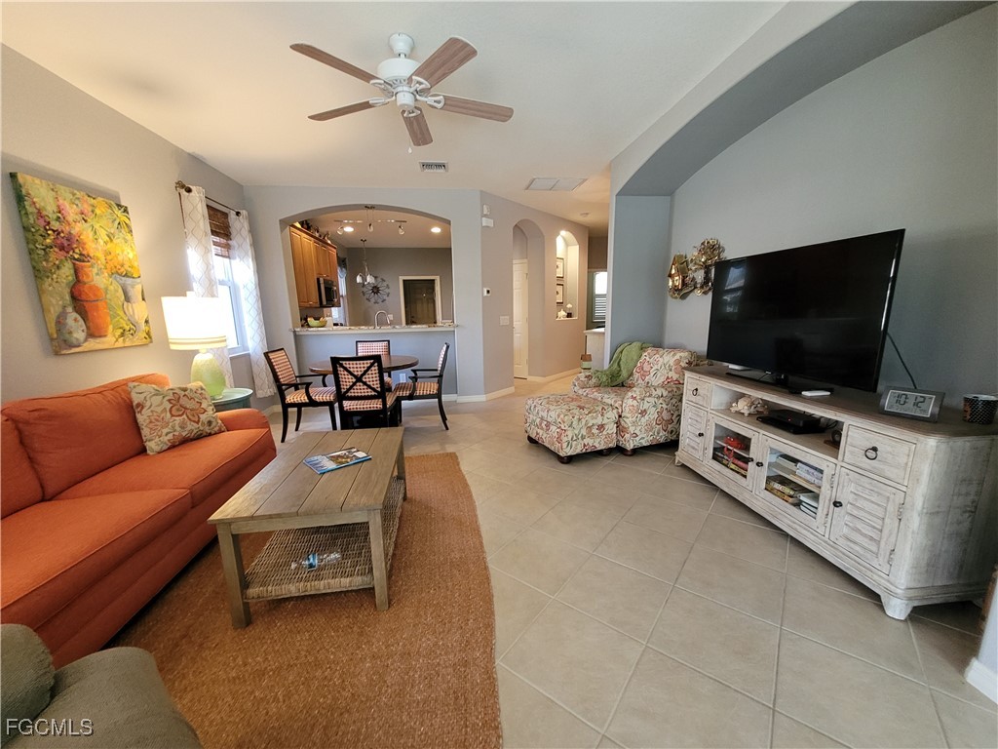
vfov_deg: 89.9
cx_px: 499
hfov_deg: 106.2
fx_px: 375
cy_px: 374
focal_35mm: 13
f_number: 2.2
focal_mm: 1.74
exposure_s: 1/40
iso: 320
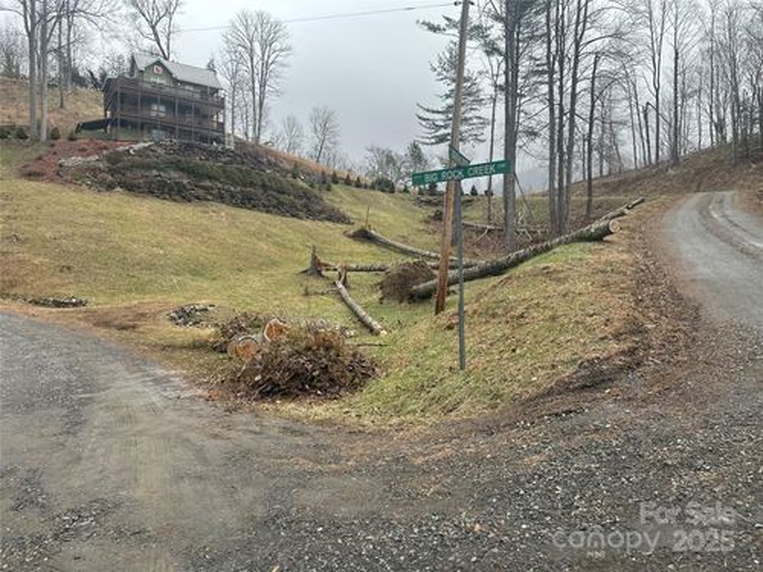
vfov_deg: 56.8
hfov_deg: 71.6
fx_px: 529
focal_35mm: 24
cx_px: 382
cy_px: 286
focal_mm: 6.86
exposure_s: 1/1072
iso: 80
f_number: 1.78
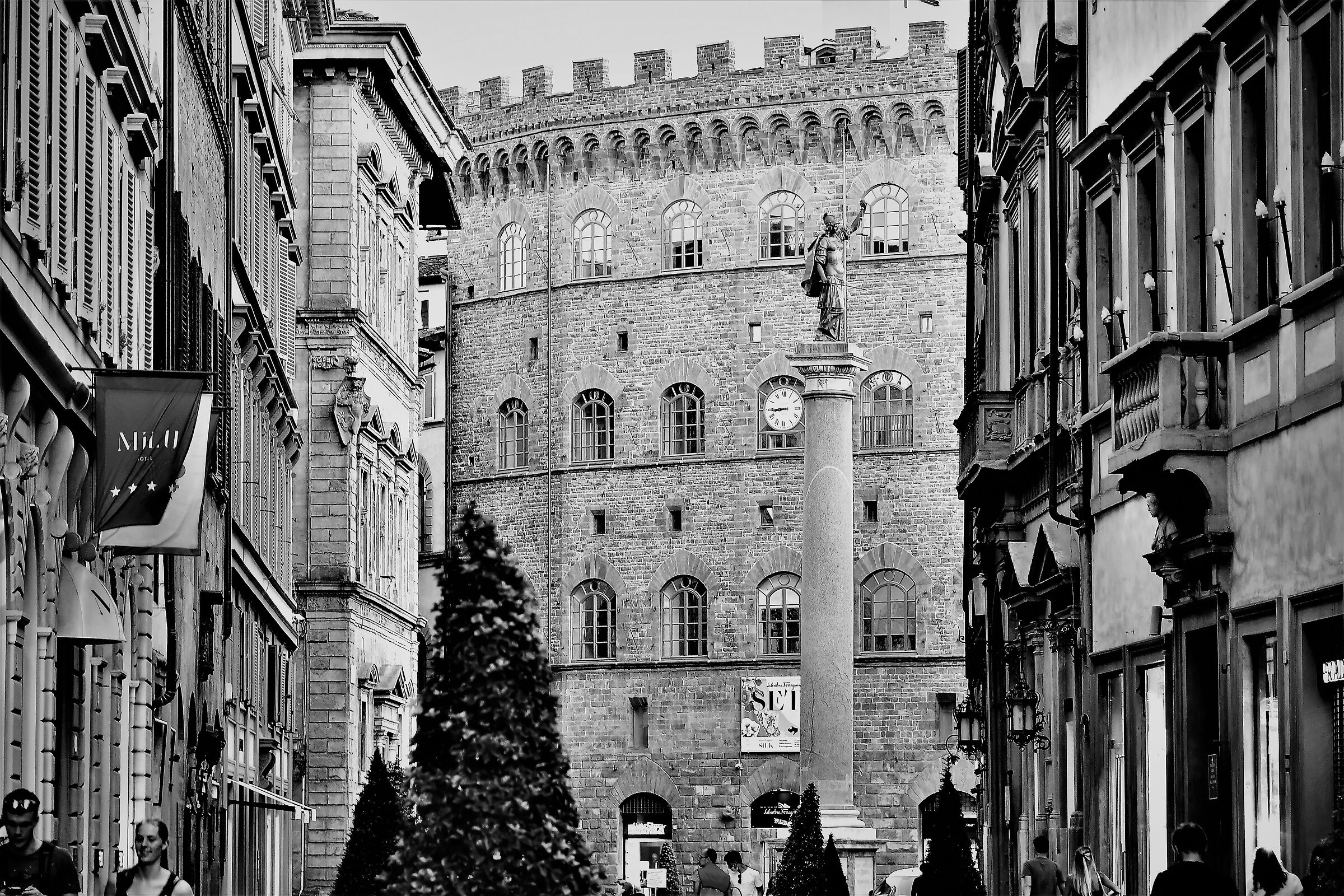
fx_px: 4480
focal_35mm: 120
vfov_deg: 11.4
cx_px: 672
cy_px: 448
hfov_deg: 17.1
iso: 500
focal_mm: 80
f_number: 4.5
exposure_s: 1/30
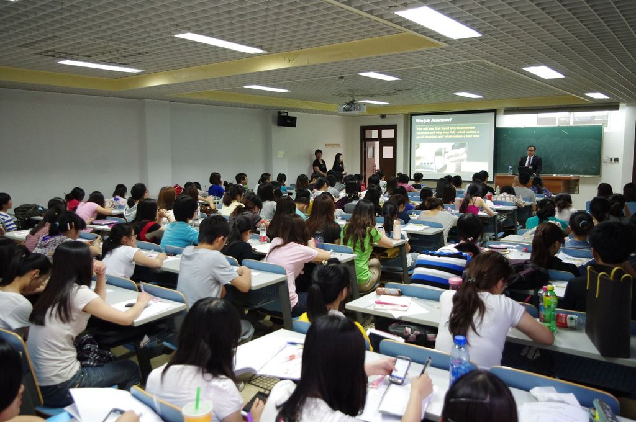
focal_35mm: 27
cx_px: 318
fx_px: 476
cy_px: 211
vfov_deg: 47.8
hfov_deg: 67.4
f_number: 3.5
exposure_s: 1/40
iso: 1600
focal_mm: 18
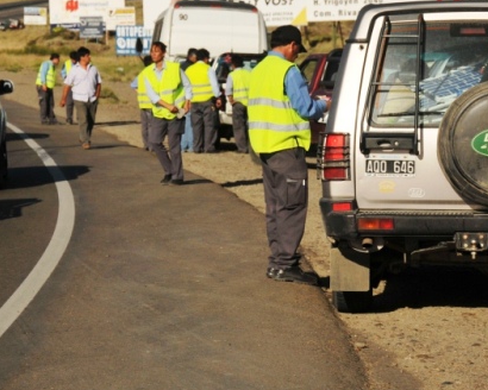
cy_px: 115
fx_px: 2773
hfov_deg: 10.1
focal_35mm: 192
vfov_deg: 8.0
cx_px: 207
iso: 200
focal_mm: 70
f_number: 5.6
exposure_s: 1/2500
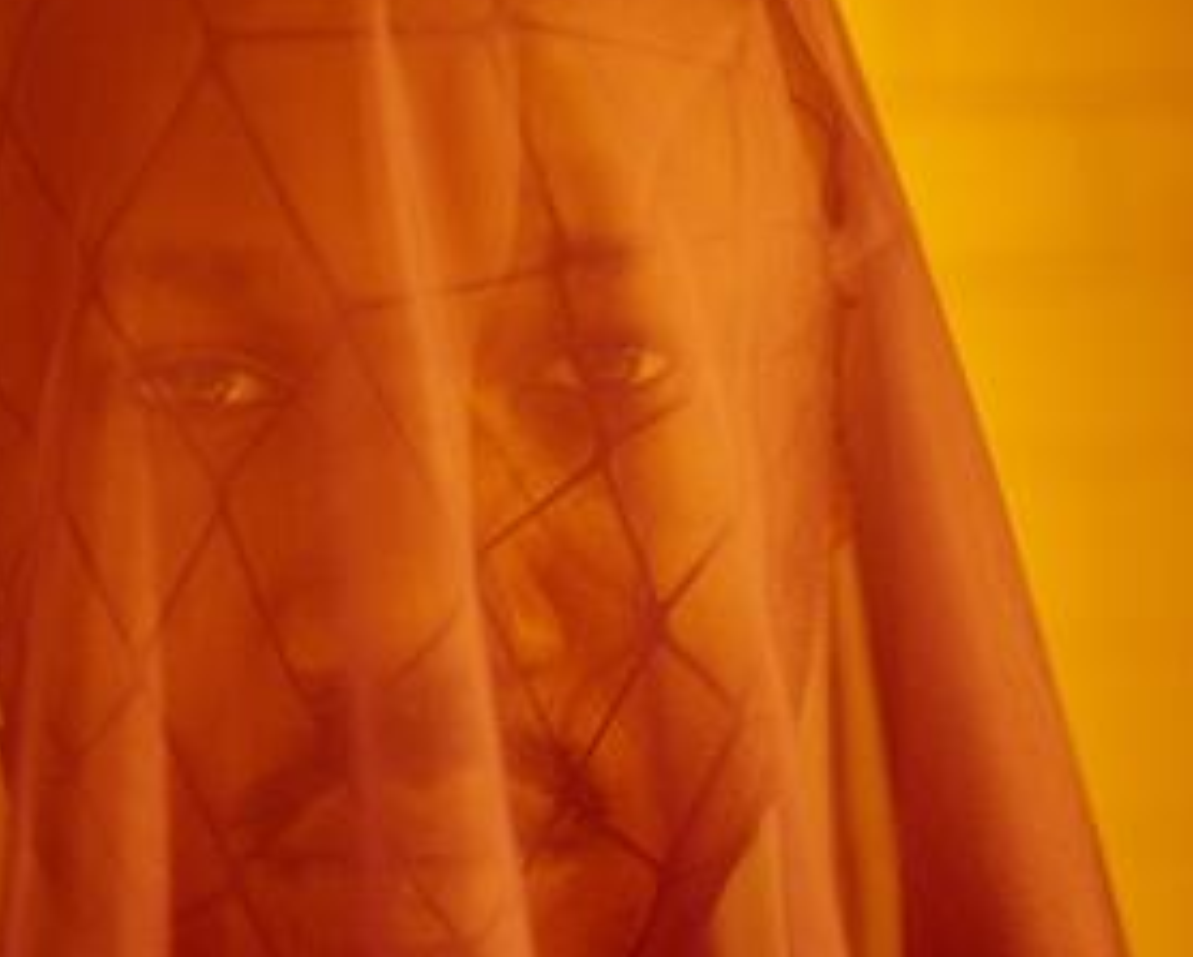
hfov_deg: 21.0
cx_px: 416
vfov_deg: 16.8
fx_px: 3216
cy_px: 738
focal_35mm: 91
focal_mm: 30
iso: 1600
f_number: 1.8
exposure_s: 1/60
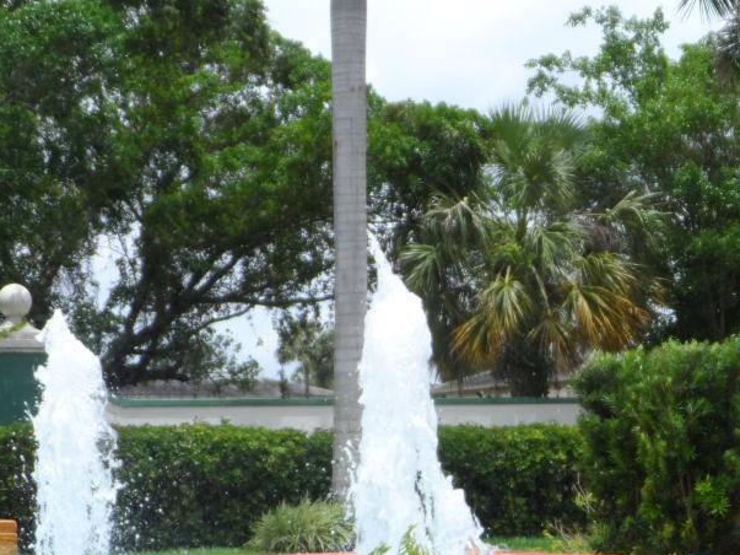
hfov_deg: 21.4
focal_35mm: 90
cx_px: 622
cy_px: 392
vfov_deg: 16.4
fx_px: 1924
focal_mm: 8.7
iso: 80
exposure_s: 1/500
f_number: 4
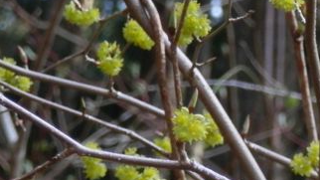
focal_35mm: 287
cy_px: 174
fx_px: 2435
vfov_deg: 4.2
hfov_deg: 7.5
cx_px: 348
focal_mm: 19
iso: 200
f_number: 5
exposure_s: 1/100
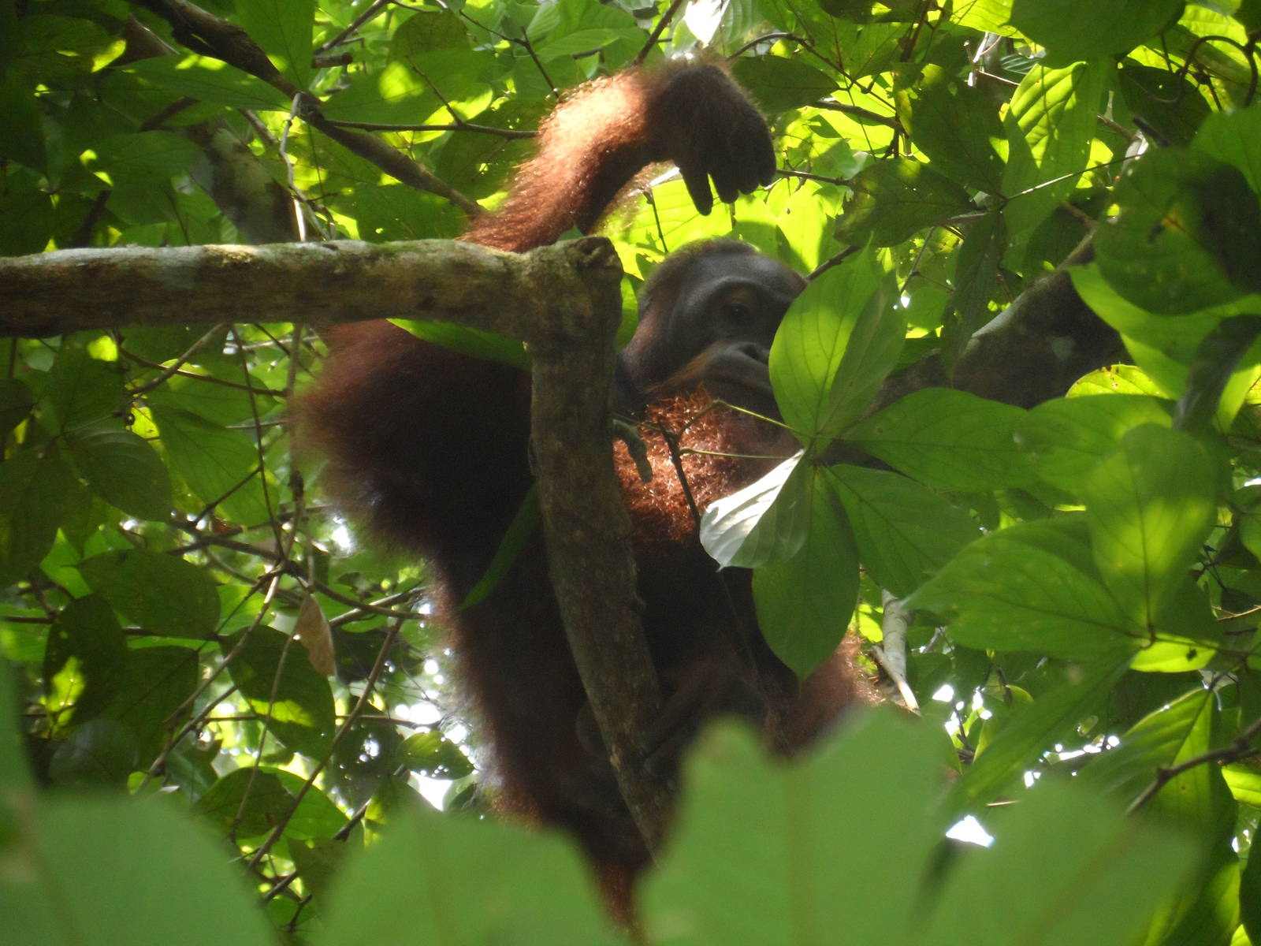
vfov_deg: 4.9
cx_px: 630
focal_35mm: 306
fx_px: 11147
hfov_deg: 6.5
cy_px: 473
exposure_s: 1/90
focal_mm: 49.7
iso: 400
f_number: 5.2
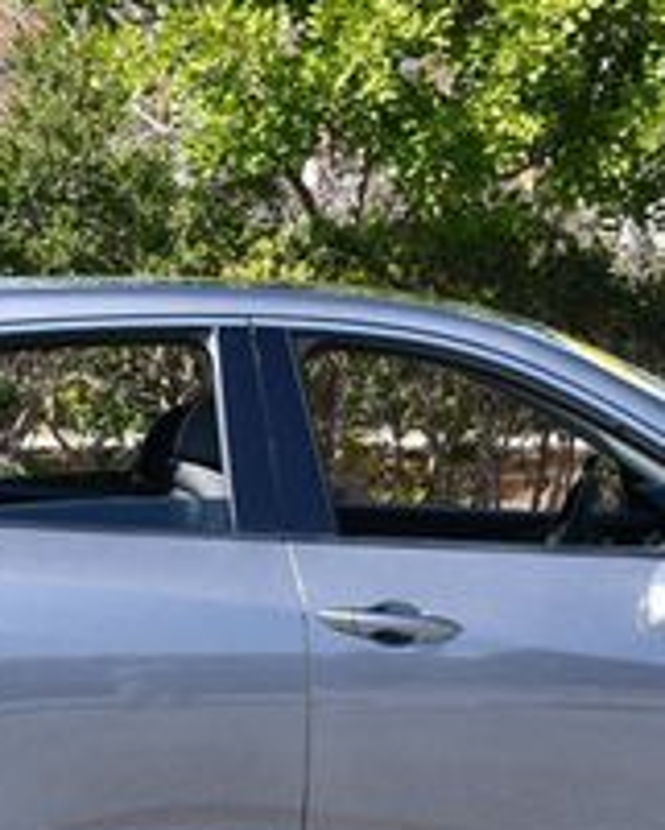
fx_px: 4695
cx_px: 368
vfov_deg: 10.1
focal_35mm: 191
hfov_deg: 8.1
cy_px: 479
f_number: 8
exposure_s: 1/250
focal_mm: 32
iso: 200
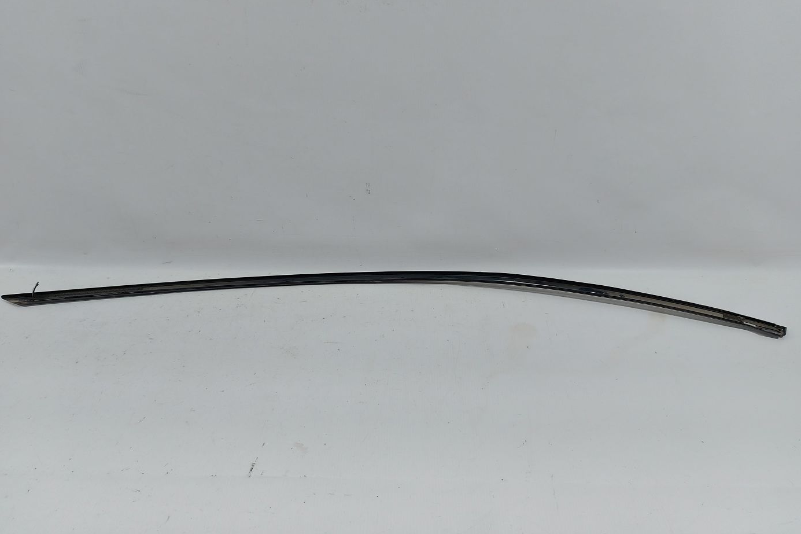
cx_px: 400
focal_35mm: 25
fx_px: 556
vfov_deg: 51.3
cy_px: 280
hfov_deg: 71.5
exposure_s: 1/50
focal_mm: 5.23
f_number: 1.8
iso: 50
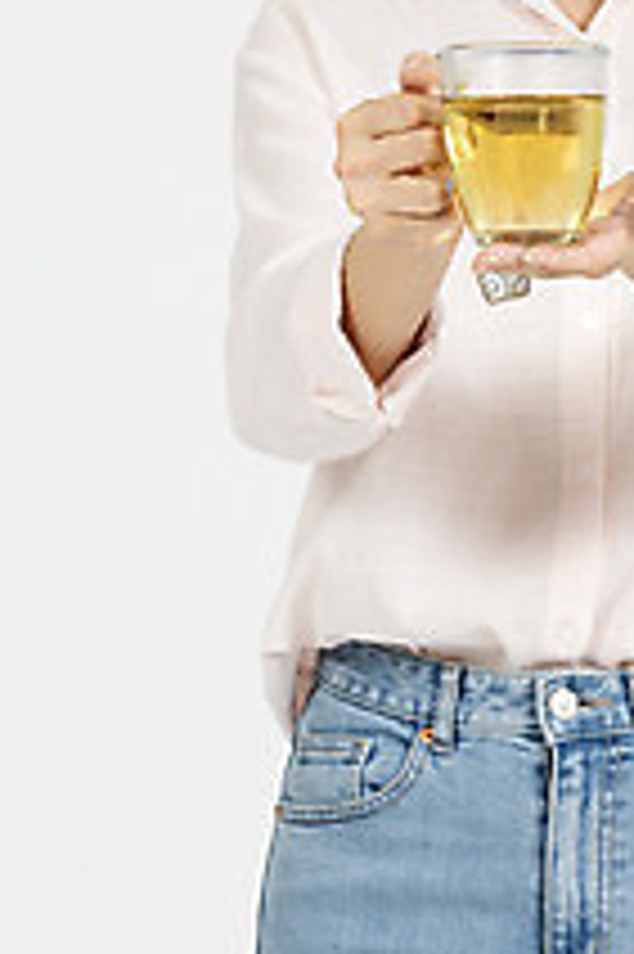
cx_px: 573
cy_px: 302
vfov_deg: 5.5
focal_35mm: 378
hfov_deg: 3.6
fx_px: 10001
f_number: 13
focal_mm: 200
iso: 100
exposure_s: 1/125
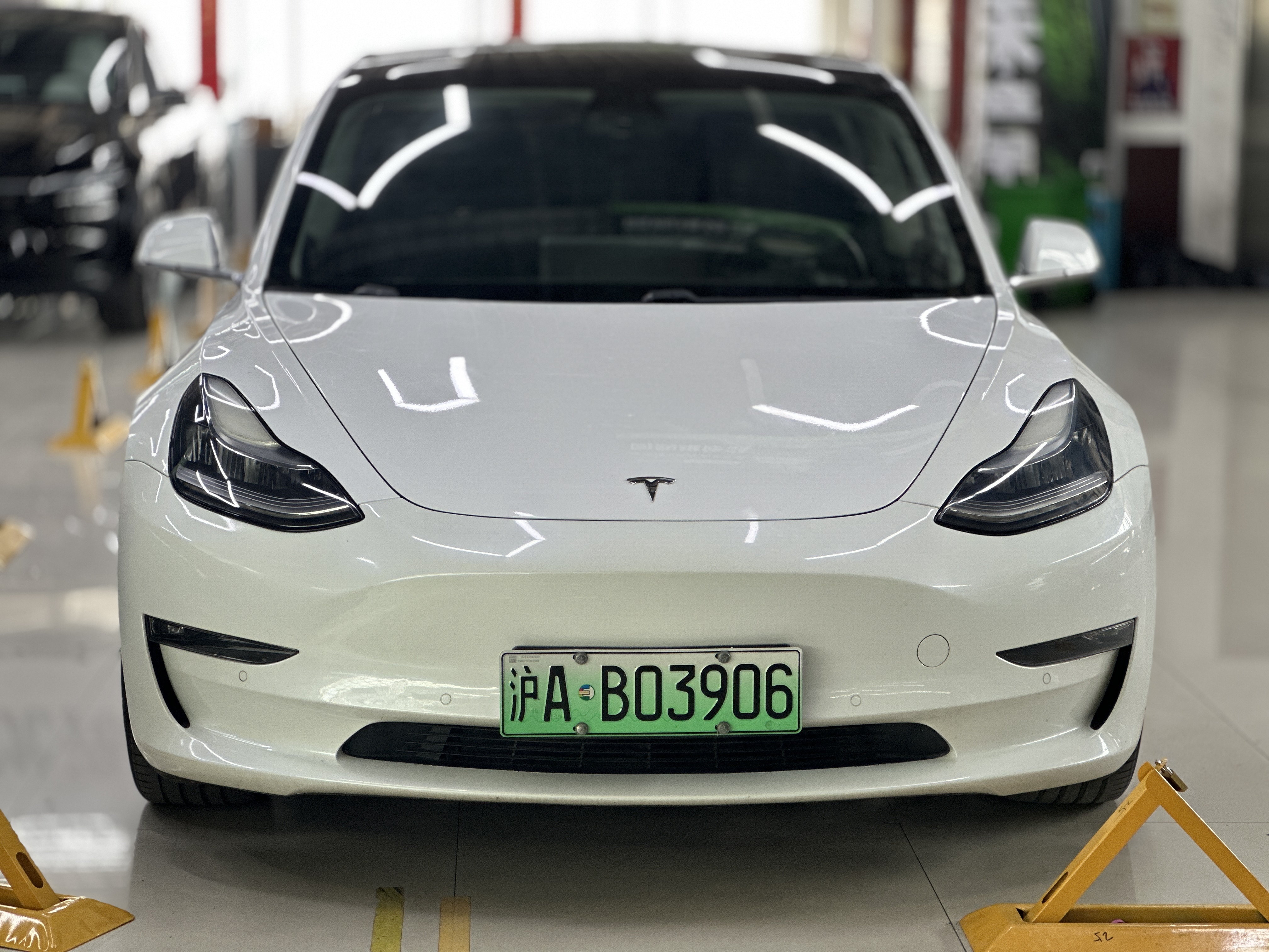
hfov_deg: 25.3
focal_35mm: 77
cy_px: 476
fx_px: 2823
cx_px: 634
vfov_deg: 19.1
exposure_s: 1/100
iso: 160
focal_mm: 9
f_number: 2.8
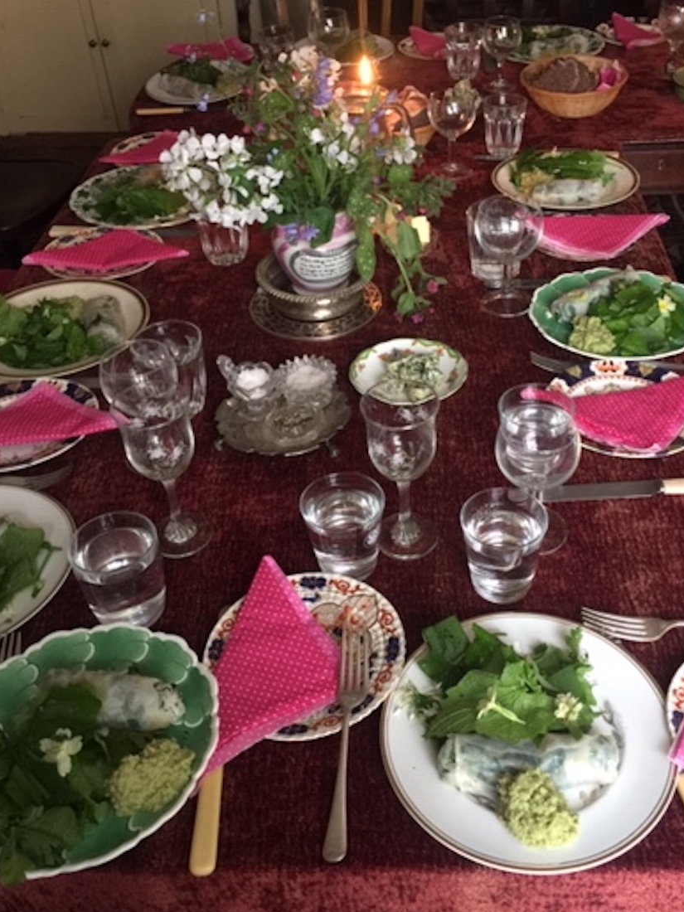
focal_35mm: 36
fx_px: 948
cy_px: 413
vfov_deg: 51.3
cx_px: 395
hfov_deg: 39.6
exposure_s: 1/8
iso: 125
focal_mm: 4.15
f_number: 2.2
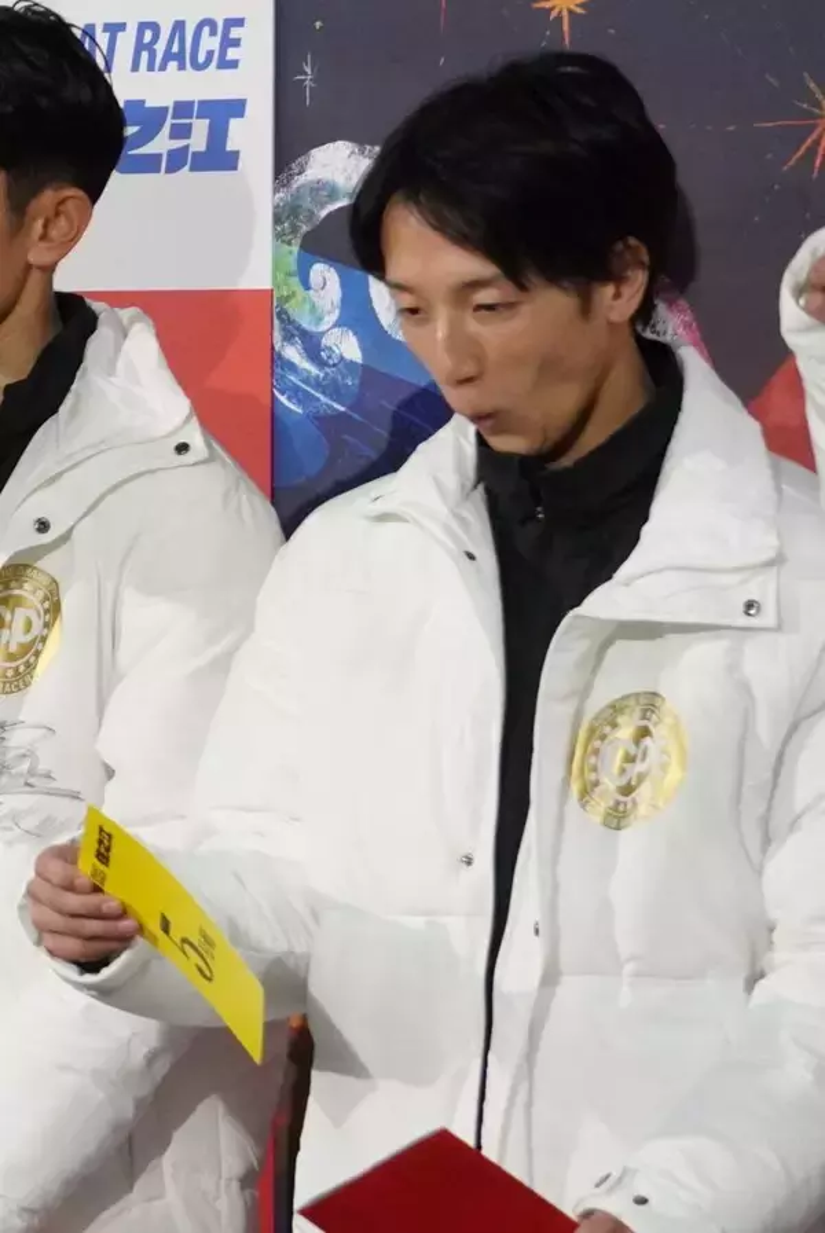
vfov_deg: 13.2
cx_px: 412
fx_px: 5350
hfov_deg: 8.8
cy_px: 616
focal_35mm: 156
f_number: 5.6
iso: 3200
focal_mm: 104
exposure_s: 1/200
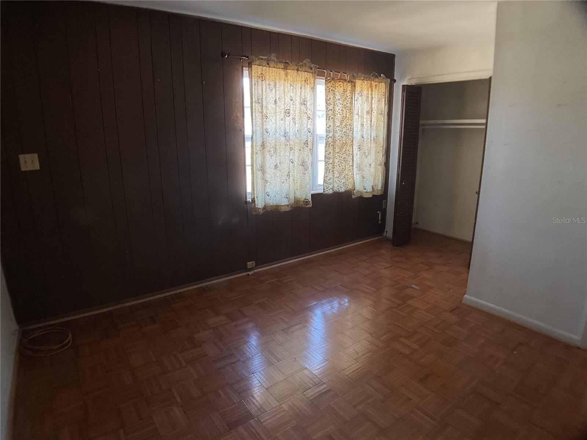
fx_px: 492
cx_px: 294
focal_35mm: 29
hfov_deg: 61.7
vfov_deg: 48.2
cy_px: 220
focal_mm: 3
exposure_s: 1/50
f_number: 1.8
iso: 80
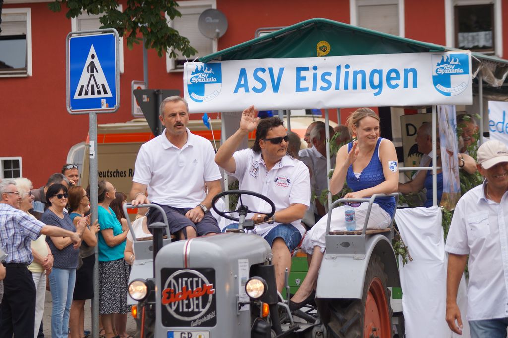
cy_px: 169
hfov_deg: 13.7
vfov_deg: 9.1
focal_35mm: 150
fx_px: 2115
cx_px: 254
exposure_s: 1/250
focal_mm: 100
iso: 100
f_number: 4.5
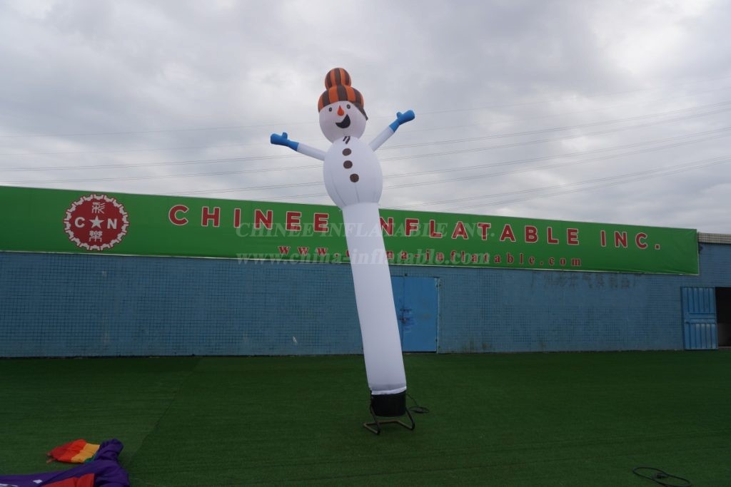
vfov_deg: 53.1
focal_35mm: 24
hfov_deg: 73.7
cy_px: 244
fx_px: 487
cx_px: 366
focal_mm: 16
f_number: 5
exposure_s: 1/320
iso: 100
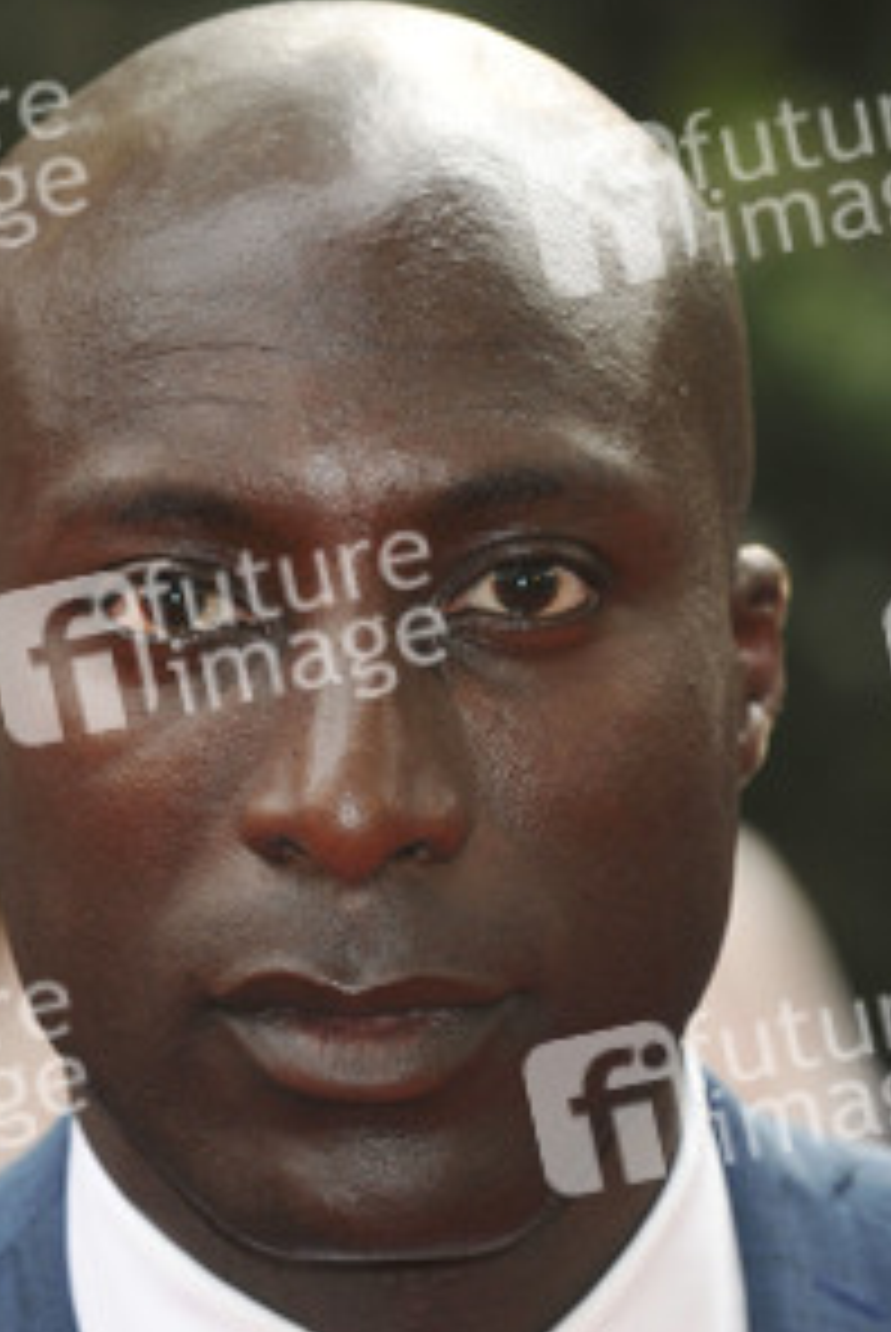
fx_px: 10876
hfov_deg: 4.7
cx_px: 349
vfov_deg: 7.0
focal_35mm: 294
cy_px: 864
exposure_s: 1/160
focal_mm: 145
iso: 400
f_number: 5
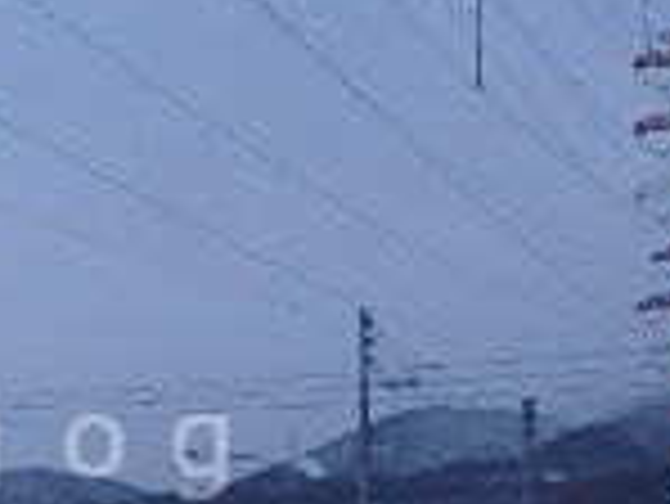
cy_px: 446
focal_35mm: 90
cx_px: -54
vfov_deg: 16.2
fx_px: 1743
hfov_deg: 20.8
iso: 125
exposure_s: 1/800
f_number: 3.5
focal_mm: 3.7
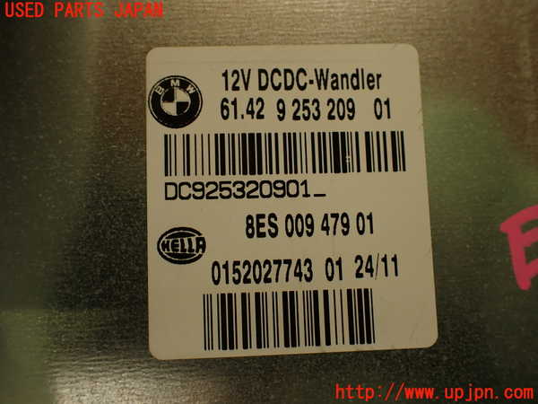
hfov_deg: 56.8
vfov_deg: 44.2
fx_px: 497
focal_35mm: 32
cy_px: 202
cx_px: 269
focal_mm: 5.79
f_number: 2.4
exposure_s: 1/60
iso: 125
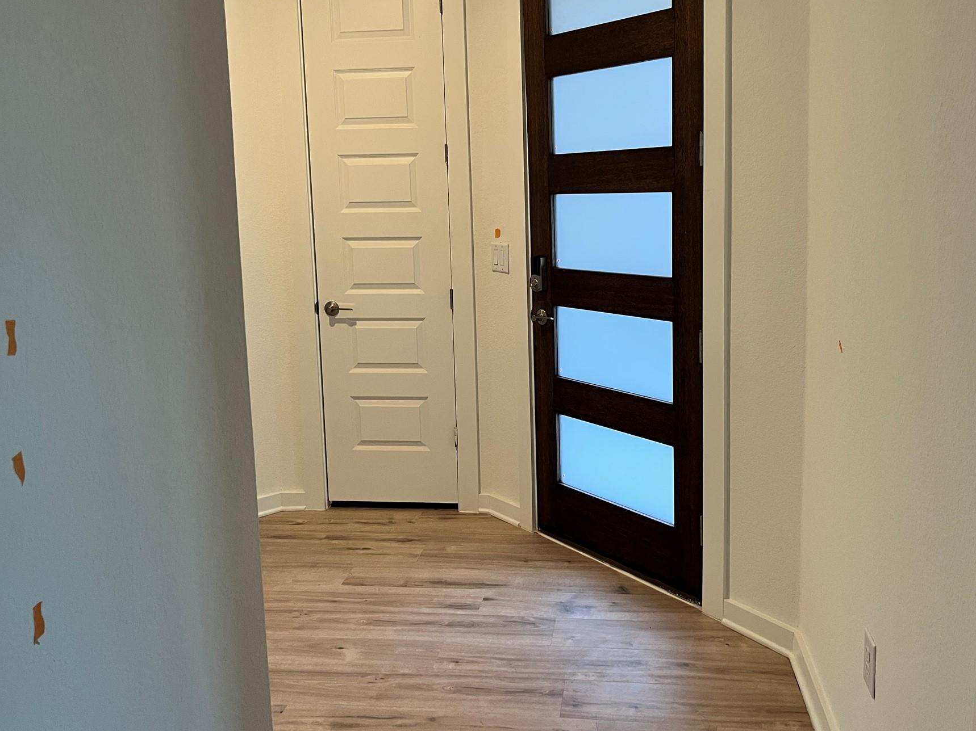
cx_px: 536
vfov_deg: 45.3
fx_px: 874
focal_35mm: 31
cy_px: 313
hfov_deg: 58.2
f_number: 1.6
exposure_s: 1/60
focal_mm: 5.1
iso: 125
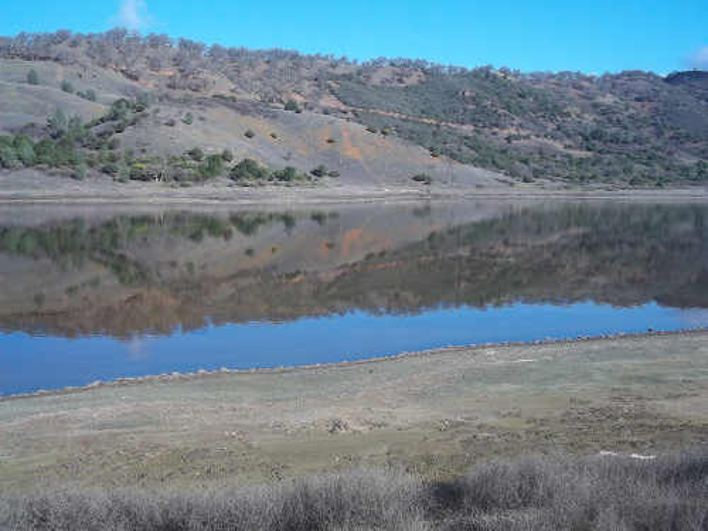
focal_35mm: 40
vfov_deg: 36.0
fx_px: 818
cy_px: 266
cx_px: 354
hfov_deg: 46.8
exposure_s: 1/250
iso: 80
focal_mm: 7.1
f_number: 6.3
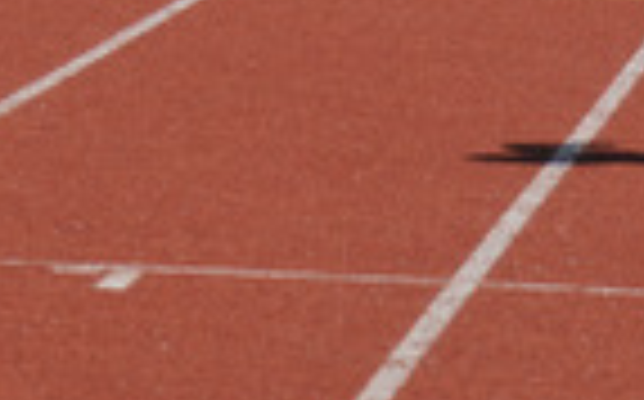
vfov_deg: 2.8
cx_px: 784
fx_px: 8064
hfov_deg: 4.6
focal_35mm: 460
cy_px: -189
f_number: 8
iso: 200
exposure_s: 1/640
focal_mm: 86
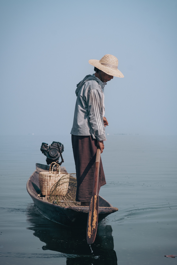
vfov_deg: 16.0
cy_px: 132
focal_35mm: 128
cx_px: 88
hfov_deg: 10.7
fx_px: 944
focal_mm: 85
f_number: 6.4
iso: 400
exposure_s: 1/800
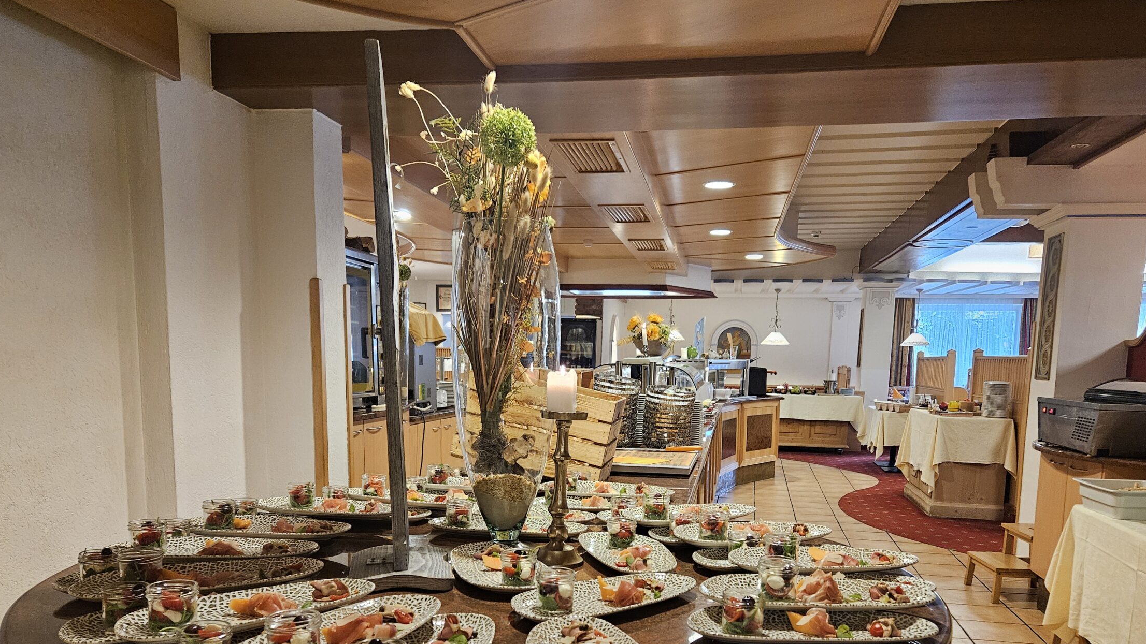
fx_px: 881
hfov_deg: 66.0
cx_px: 593
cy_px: 462
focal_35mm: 29
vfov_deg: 39.4
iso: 800
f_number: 1.8
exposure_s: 1/100
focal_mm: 5.4
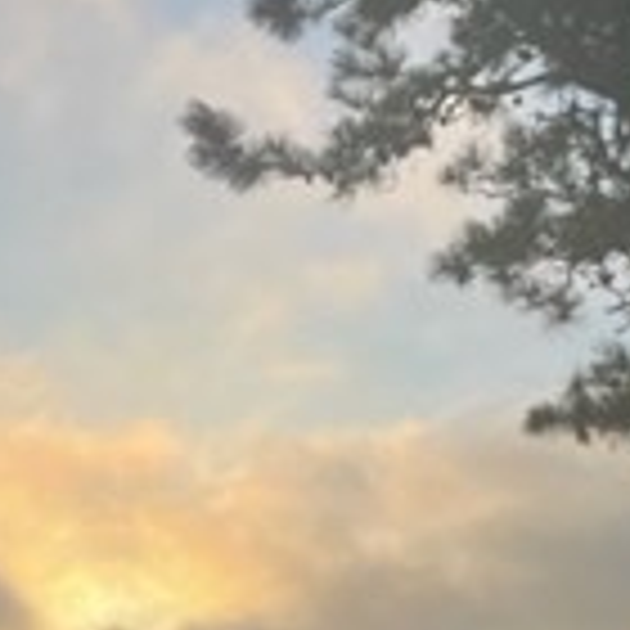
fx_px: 1627
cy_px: 706
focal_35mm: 79
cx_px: -9
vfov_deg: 20.8
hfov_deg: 21.1
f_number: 1.6
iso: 32
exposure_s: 1/4000
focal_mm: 4.2
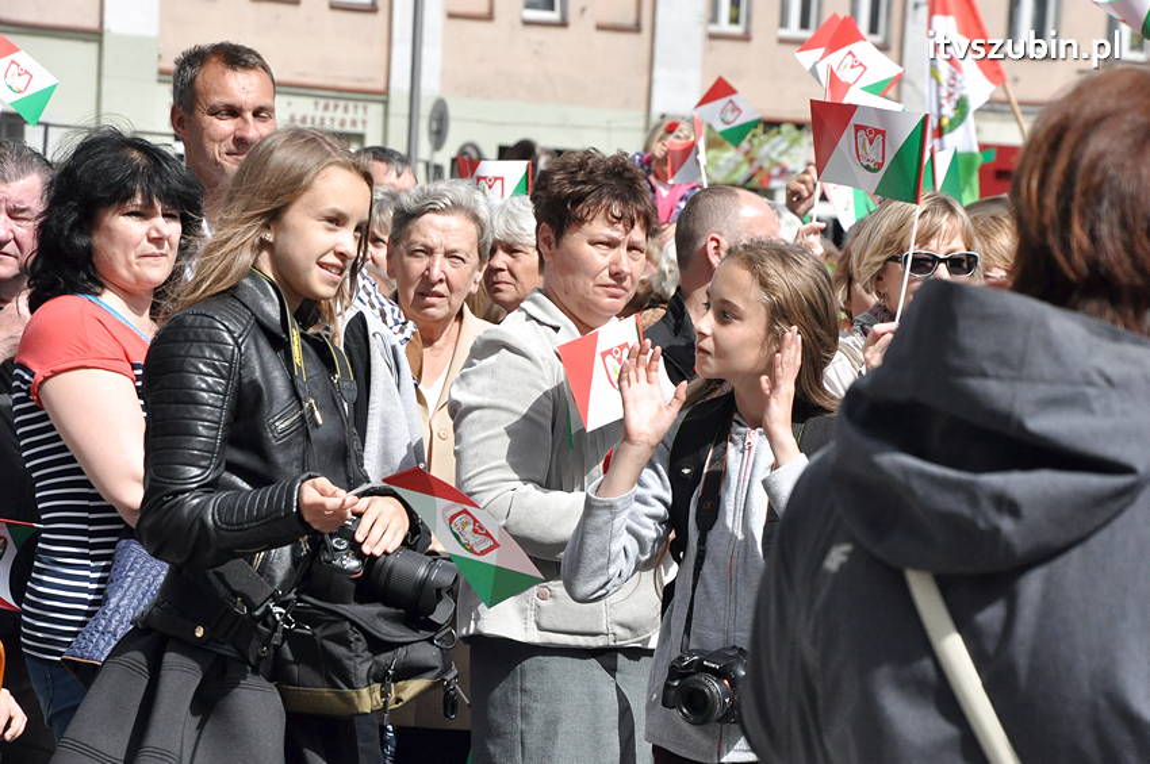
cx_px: 575
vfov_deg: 8.7
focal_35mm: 158
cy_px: 382
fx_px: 5026
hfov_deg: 13.1
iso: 1250
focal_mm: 105
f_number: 10
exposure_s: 1/2500
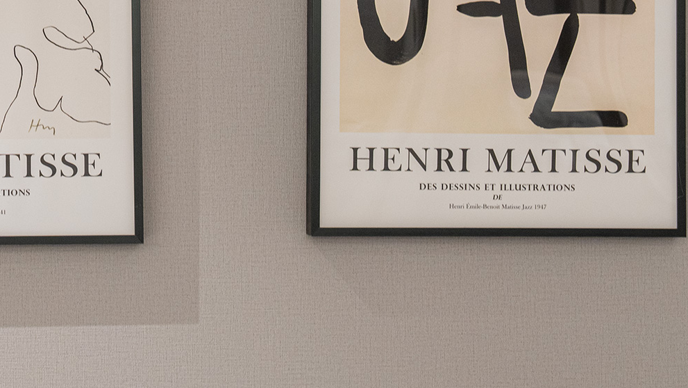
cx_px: 20
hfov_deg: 17.6
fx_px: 2171
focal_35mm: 119
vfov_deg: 10.2
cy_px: 96
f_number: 4.5
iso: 800
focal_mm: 55
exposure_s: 1/30
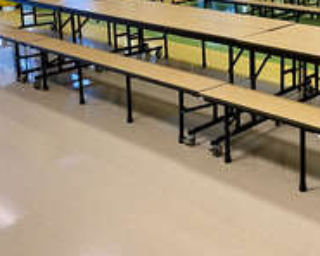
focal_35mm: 55
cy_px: 3
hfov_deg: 31.7
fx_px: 521
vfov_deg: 26.2
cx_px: 315
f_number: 1.8
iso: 80
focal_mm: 4.25
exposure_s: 1/60
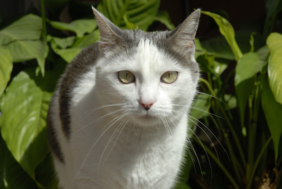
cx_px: 141
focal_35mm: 105
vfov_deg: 13.1
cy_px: 94
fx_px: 824
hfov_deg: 19.4
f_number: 9
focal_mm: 70
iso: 125
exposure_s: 1/180
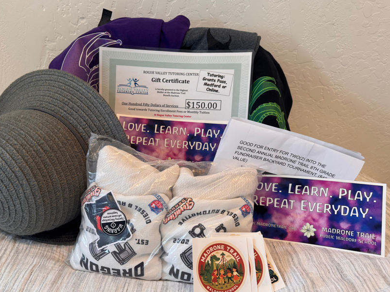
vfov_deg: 51.4
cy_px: 147
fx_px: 304
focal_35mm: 27
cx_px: 176
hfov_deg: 65.2
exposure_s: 1/120
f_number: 1.78
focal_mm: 6.76
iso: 160
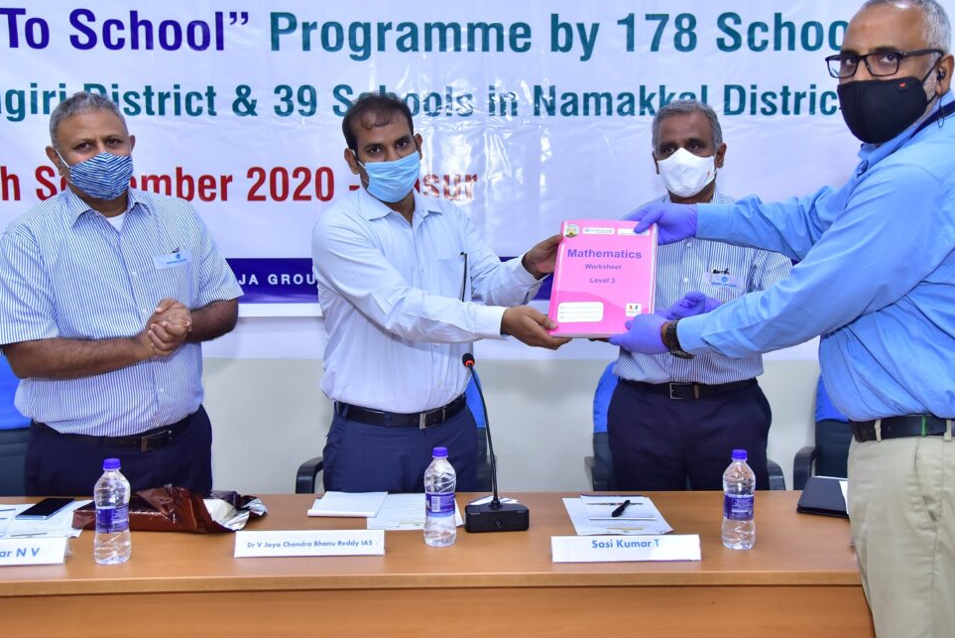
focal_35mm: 45
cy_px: 276
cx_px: 506
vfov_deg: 29.9
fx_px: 1194
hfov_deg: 43.6
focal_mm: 38
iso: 800
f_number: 4
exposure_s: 1/160
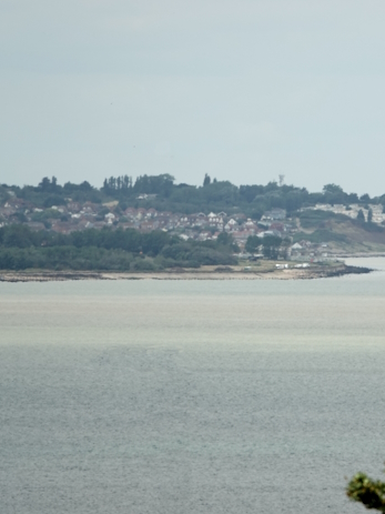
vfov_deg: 2.3
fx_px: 12804
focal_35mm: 863
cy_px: 257
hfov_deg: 1.7
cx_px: 354
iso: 100
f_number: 4.5
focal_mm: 218.32
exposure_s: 1/1000
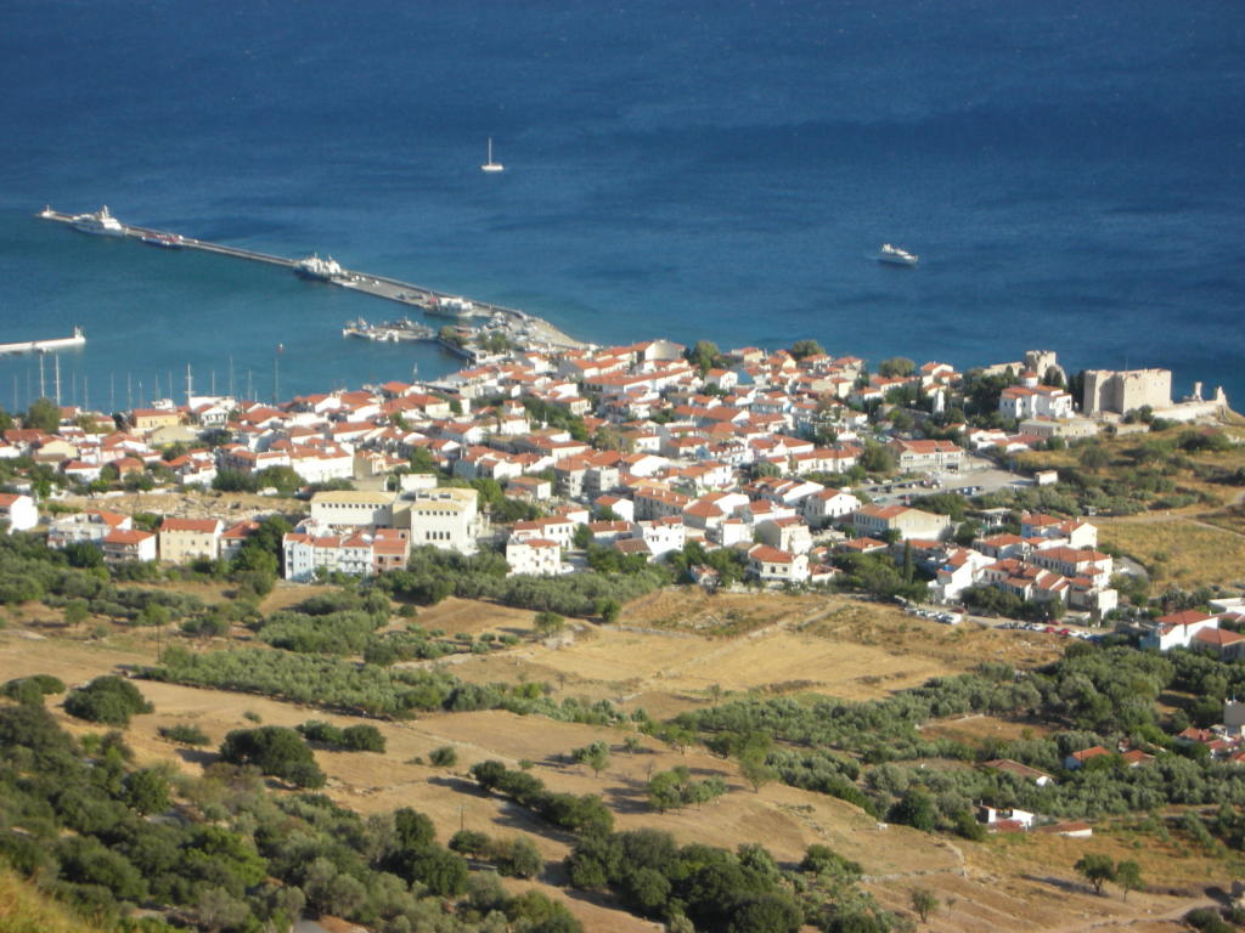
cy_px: 466
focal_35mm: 105
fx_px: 3776
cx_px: 622
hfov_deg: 18.7
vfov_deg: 14.1
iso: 50
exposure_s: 1/195
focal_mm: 17.4
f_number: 5.4
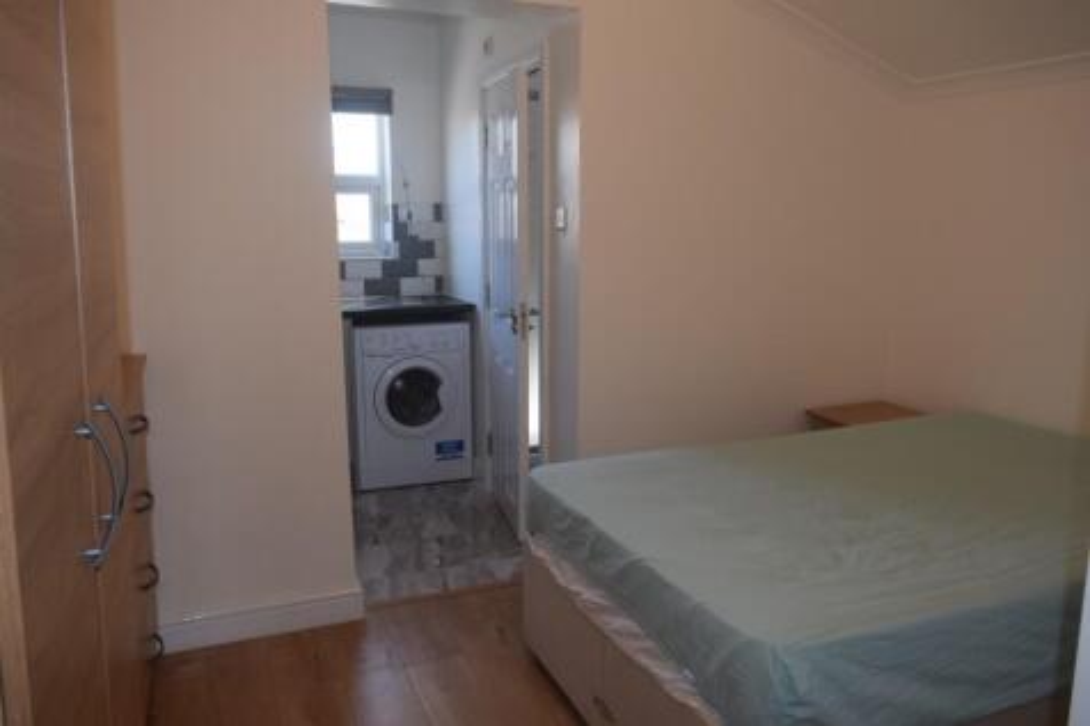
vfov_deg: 47.9
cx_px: 545
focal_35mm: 27
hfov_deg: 67.4
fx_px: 817
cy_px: 363
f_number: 5.6
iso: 640
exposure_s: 1/125
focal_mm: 18
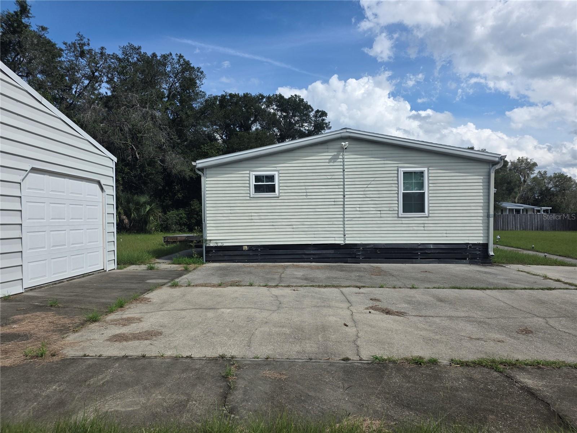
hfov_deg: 73.9
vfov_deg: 58.9
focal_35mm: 23
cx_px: 288
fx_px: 383
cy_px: 216
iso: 64
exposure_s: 1/7944
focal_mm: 6.25
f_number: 1.7
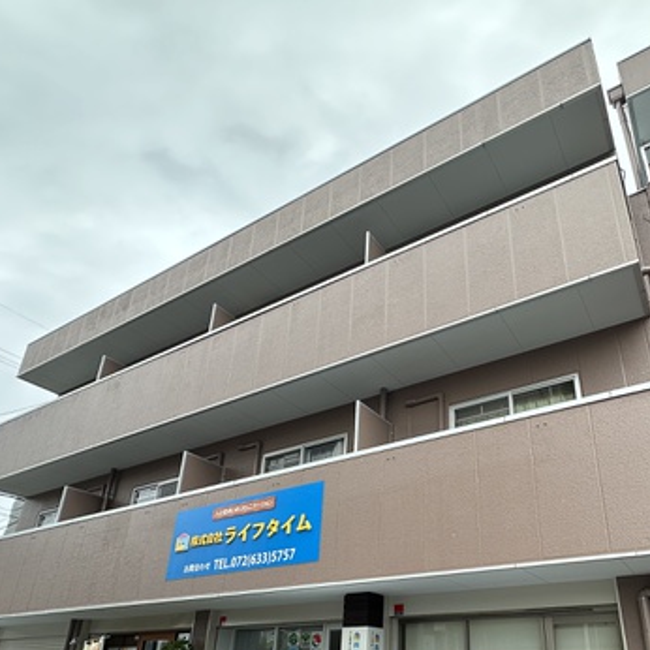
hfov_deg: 62.0
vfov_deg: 61.0
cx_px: 411
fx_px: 531
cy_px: 448
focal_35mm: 25
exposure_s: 1/245
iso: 40
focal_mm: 2.22
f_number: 2.2
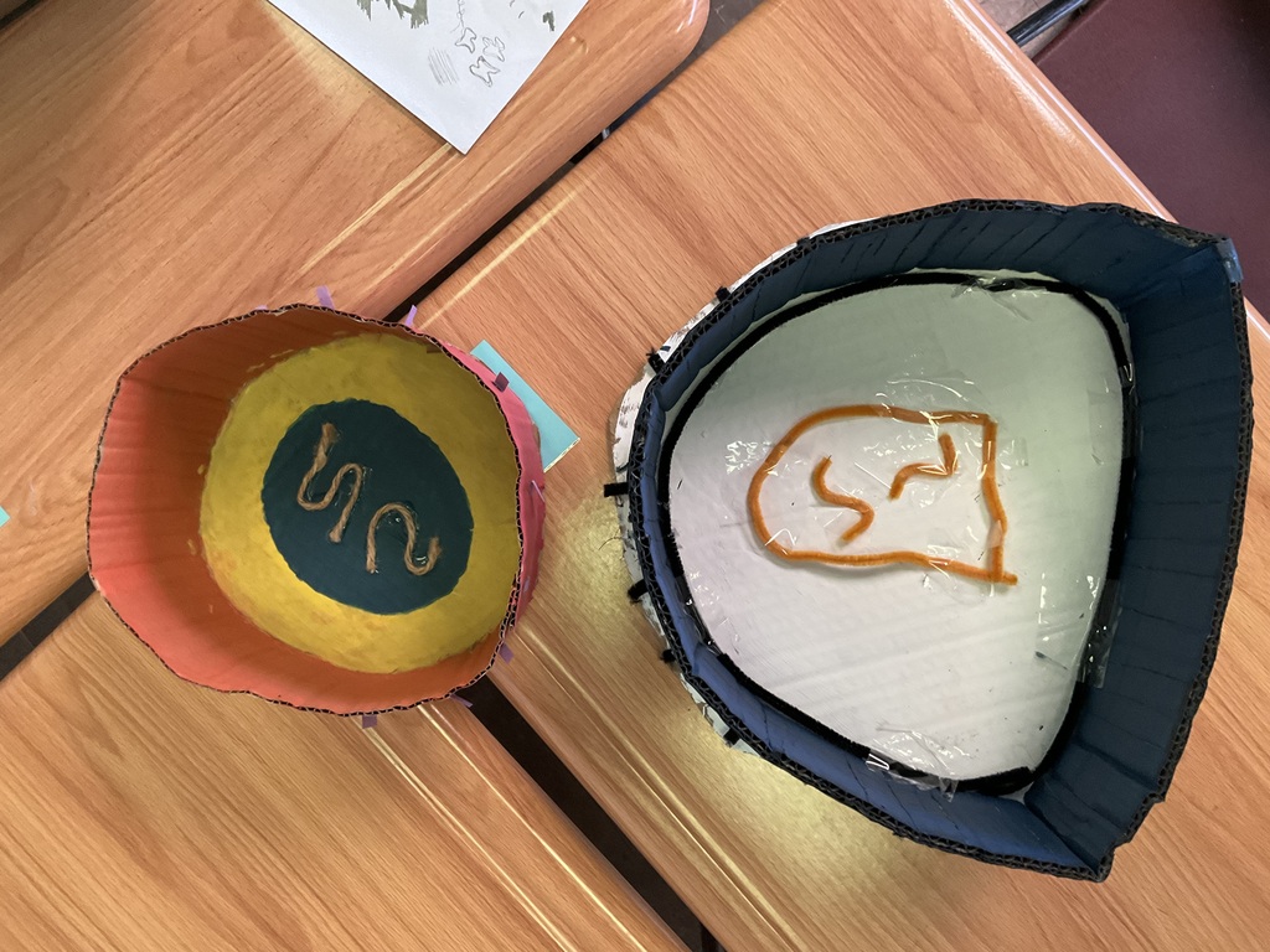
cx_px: 635
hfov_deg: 61.7
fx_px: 1064
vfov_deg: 48.2
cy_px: 476
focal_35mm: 29
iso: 160
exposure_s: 1/60
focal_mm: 3
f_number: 1.8
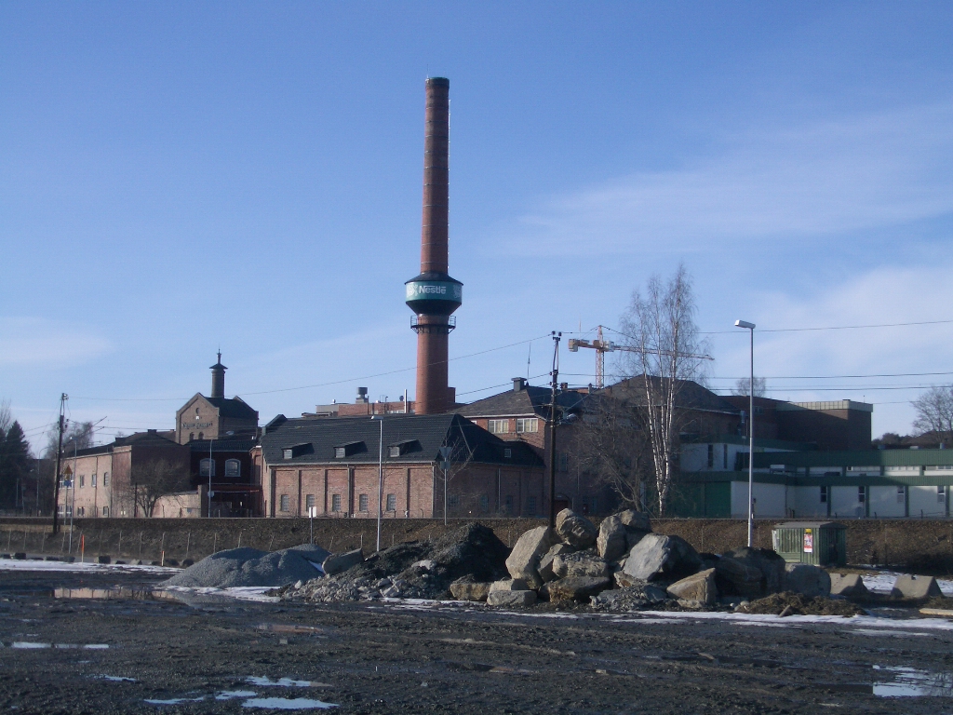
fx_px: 1707
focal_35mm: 62
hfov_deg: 31.2
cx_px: 476
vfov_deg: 23.7
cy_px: 358
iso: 50
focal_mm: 10.2
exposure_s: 1/320
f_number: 5.6
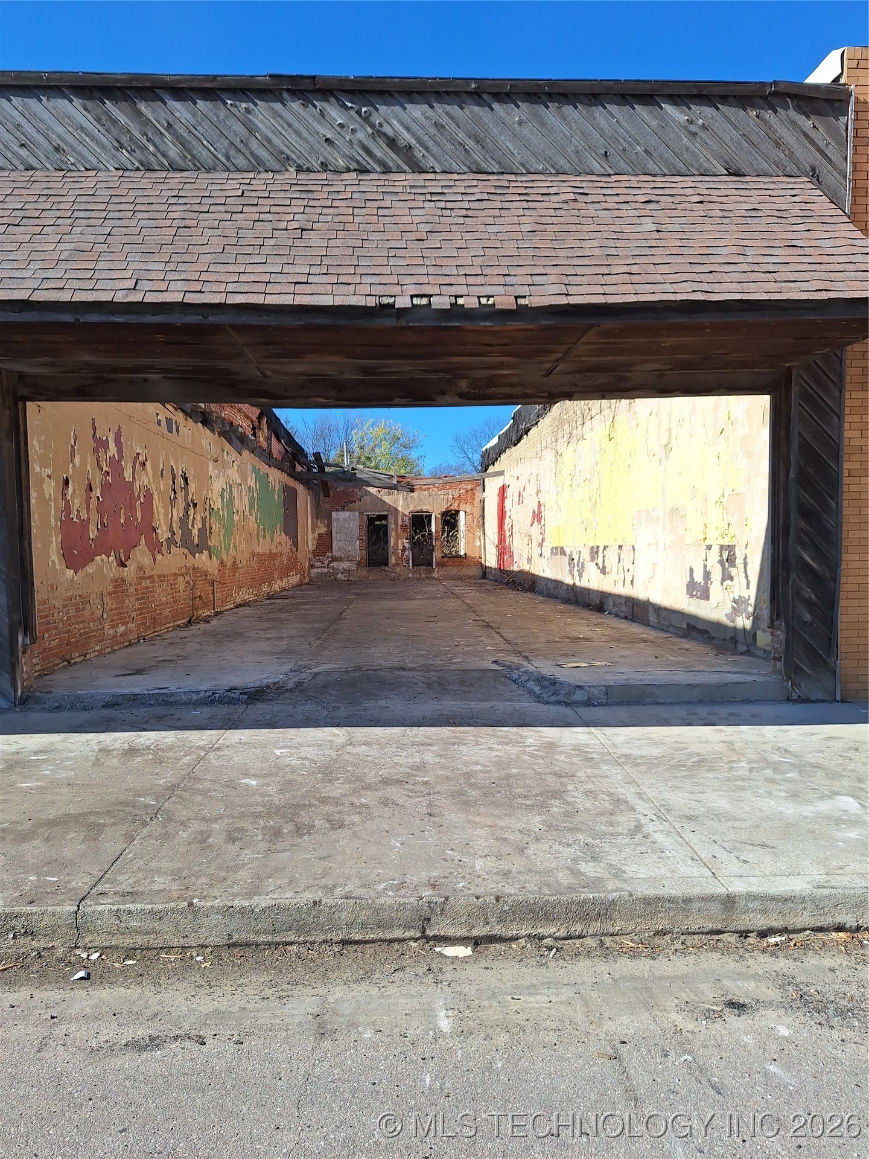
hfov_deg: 58.9
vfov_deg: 73.9
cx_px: 434
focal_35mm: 23
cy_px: 580
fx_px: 770
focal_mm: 5.54
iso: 40
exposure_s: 1/2681
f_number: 1.8
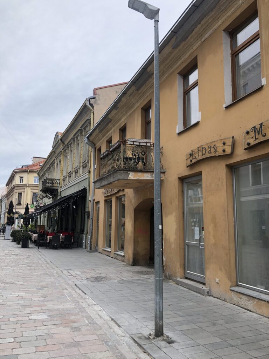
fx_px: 290
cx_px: 134
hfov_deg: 49.7
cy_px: 180
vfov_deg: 63.4
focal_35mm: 28
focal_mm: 4
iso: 20
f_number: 1.8
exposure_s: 1/787
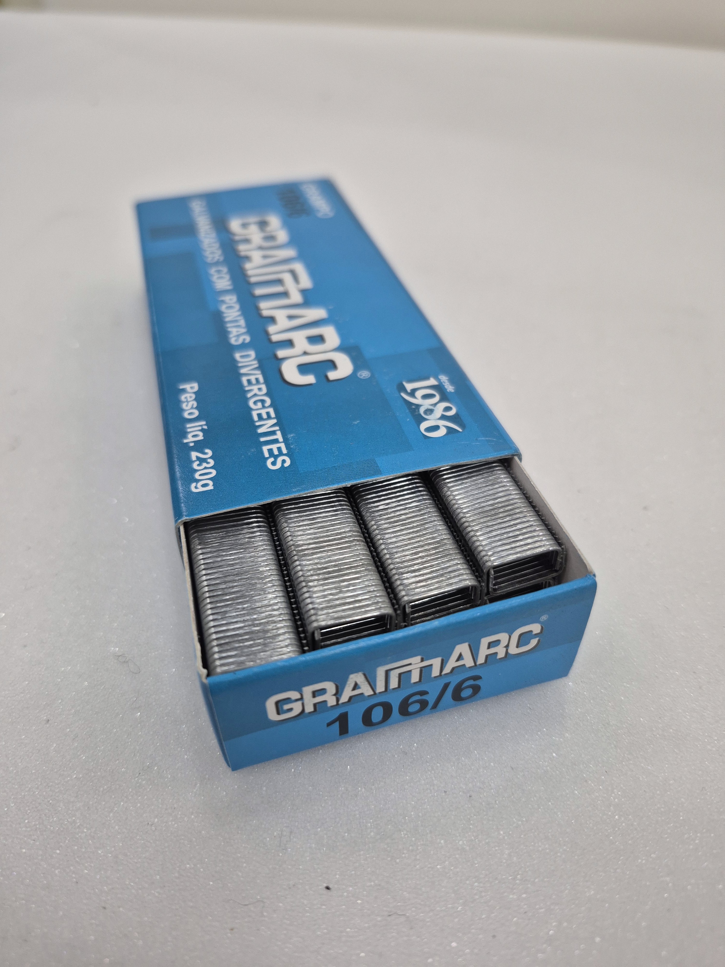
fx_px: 642
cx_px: 362
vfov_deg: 73.9
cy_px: 484
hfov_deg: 58.9
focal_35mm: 23
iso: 160
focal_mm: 5.4
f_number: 1.8
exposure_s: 1/120
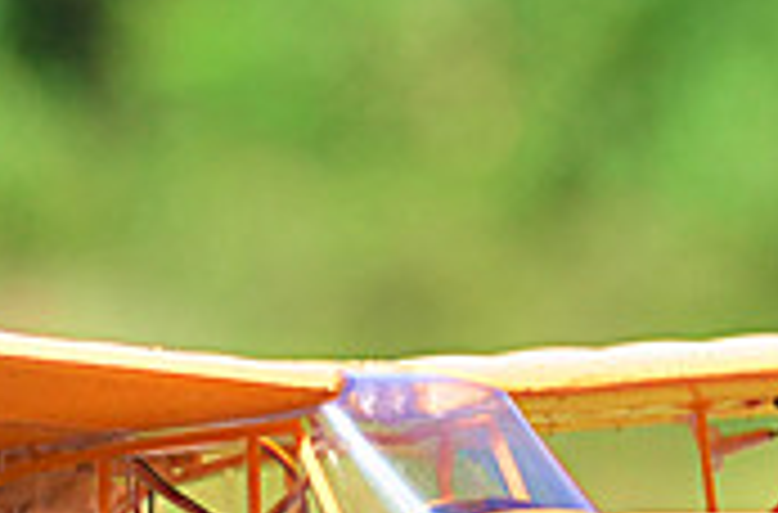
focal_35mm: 709
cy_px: 524
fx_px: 15267
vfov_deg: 1.9
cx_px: 184
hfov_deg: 2.9
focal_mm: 102
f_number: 5.6
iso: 100
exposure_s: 1/250
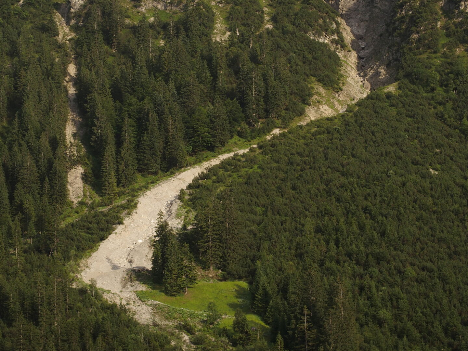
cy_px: 176
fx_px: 1514
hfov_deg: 17.6
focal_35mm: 112
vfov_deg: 13.2
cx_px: 234
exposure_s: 1/250
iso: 100
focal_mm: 24
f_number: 5.6
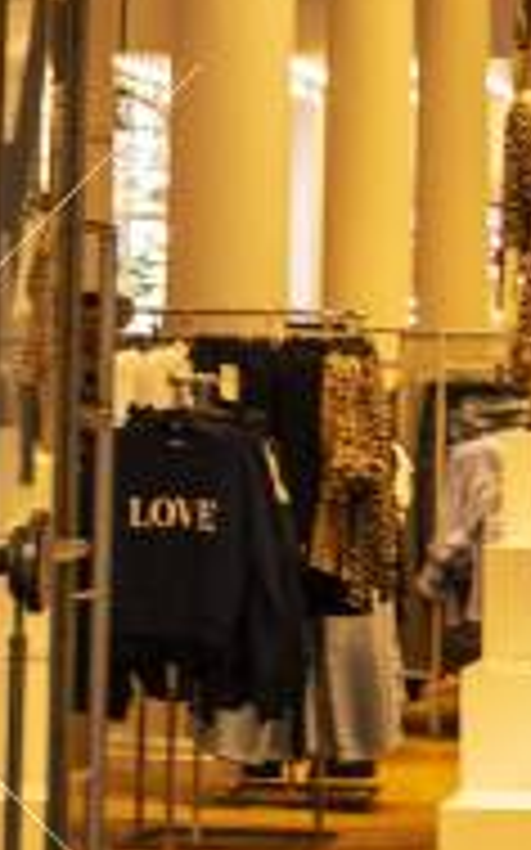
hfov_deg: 6.2
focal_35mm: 210
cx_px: 416
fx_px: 4866
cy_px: -1138
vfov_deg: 9.1
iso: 200
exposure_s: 1/60
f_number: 5.6
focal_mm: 30
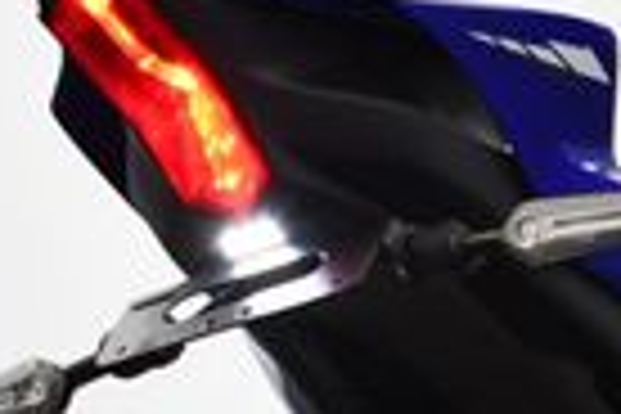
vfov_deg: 4.3
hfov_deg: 6.5
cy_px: 806
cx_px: 954
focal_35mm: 315
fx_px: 5433
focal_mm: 34
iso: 1100
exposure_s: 1/125
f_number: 4.5
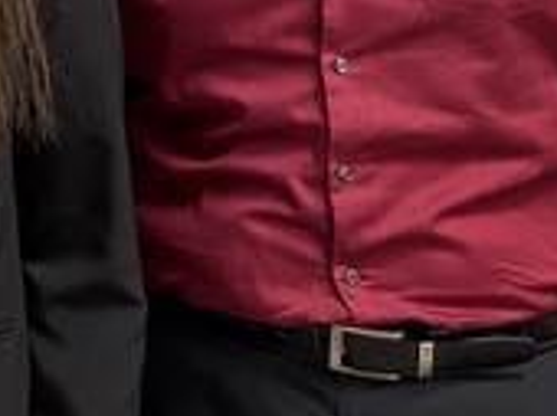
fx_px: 2523
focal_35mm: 157
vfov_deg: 9.2
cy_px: -213
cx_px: -662
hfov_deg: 11.1
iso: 160
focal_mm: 5.96
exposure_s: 1/60
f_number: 1.6
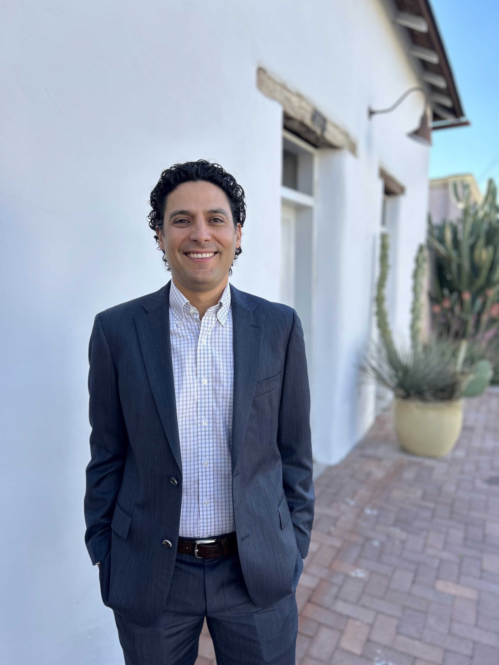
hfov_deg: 53.1
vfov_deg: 67.3
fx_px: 500
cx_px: 250
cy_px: 332
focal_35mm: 26
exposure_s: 1/808
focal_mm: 5.7
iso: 50
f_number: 1.5
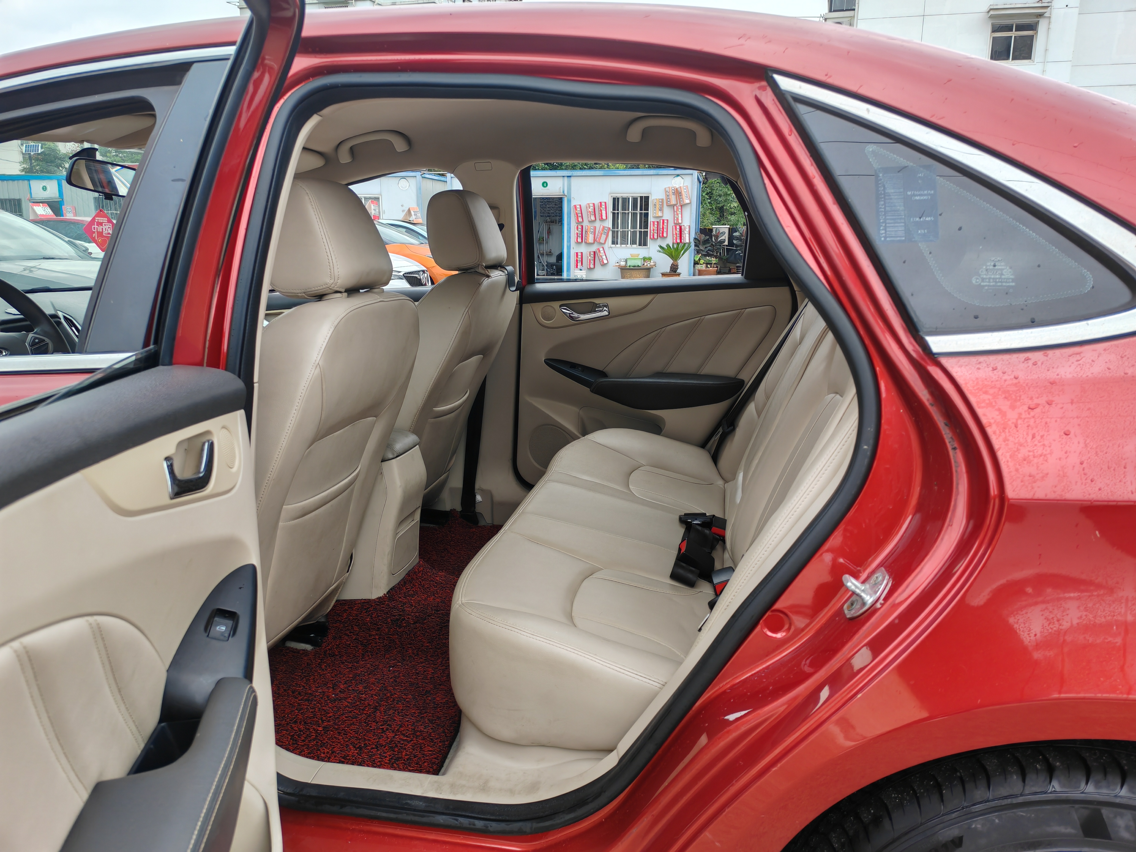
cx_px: 568
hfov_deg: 65.3
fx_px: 886
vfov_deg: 51.4
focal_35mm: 27
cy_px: 426
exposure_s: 1/140
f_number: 1.9
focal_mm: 6.12
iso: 50
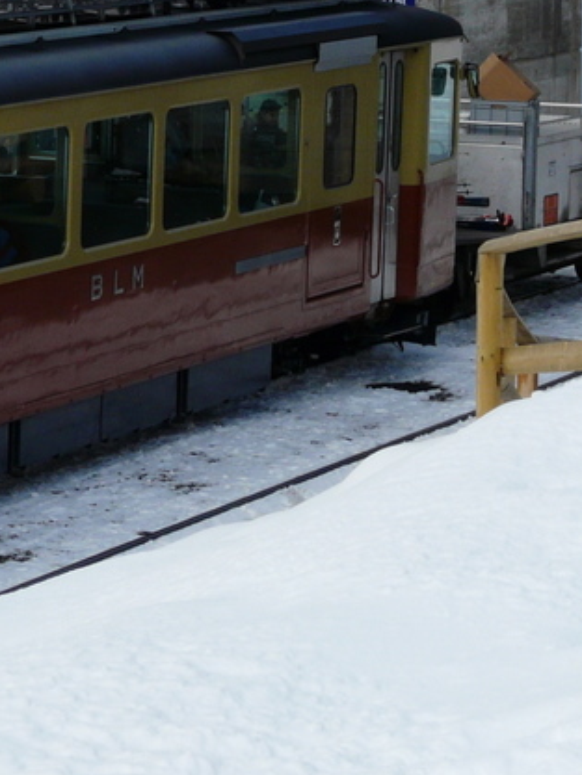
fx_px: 4033
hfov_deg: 8.2
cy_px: 184
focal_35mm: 180
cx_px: -128
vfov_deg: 11.0
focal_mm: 12.3
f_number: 5.6
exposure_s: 1/500
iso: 100
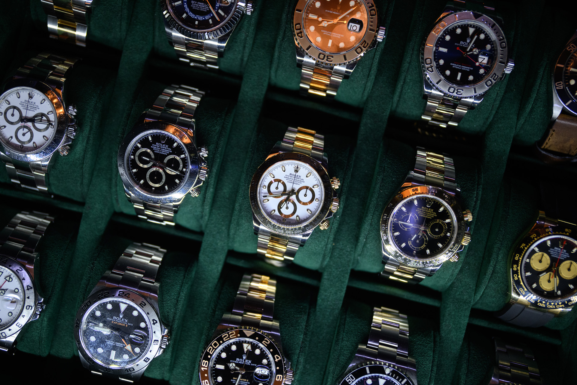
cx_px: 288
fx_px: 553
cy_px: 192
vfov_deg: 38.4
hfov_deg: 55.1
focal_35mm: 34
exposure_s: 1/1000
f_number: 2.8
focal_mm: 34.5
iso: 3200
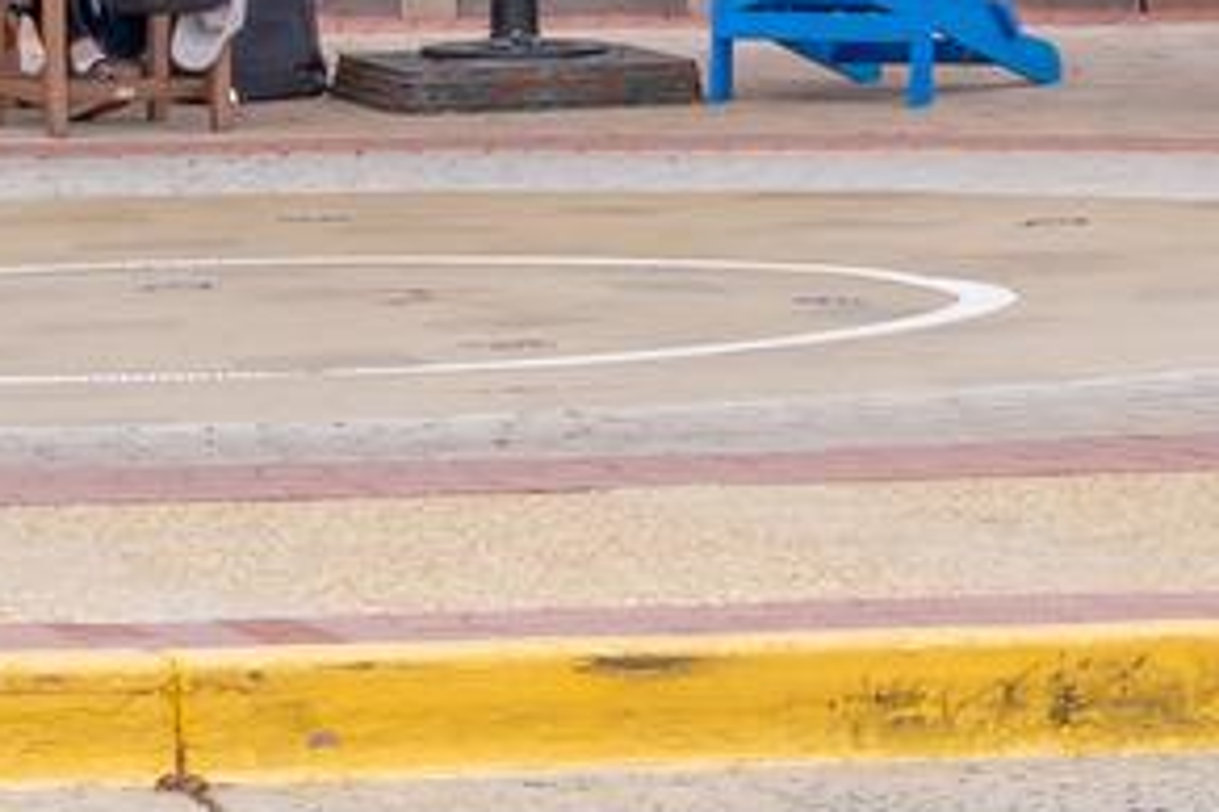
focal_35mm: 303
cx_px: 3171
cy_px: -1074
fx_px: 10259
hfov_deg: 6.4
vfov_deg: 4.4
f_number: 11
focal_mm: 43
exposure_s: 1/60
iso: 250
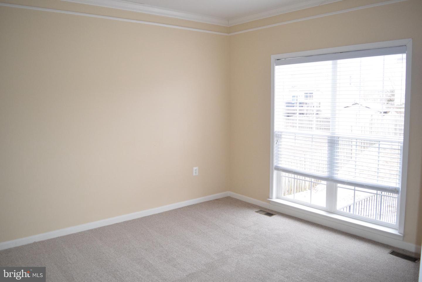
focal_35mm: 30
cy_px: 141
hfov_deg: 61.9
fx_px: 352
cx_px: 211
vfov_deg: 43.6
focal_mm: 20
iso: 1600
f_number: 4
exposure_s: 1/200
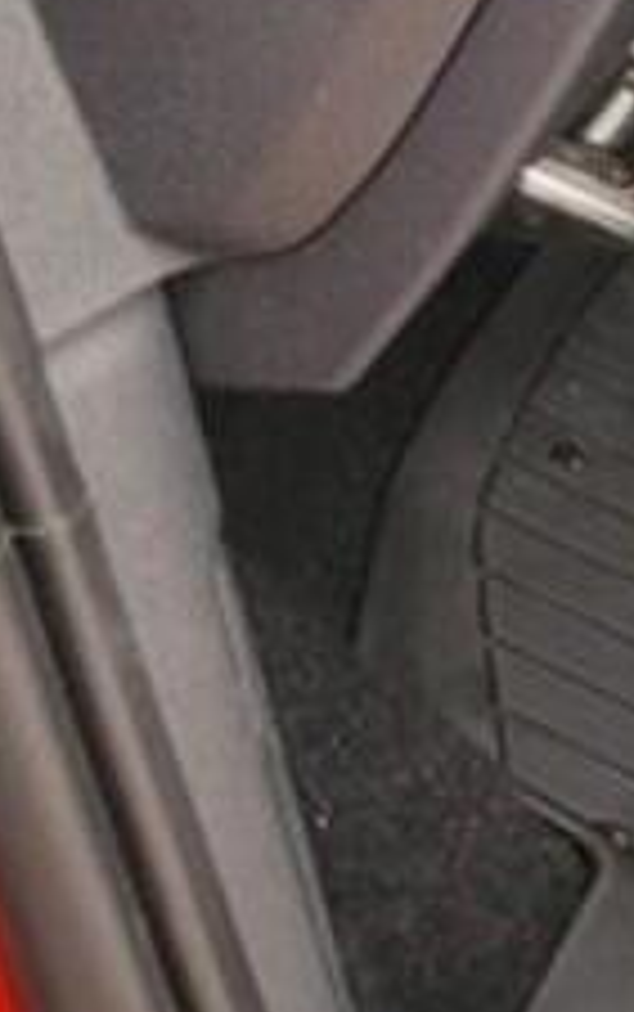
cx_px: 3210
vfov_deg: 11.1
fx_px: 4856
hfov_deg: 5.5
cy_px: -805
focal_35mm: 176
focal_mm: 5.4
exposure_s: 1/50
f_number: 1.8
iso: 250
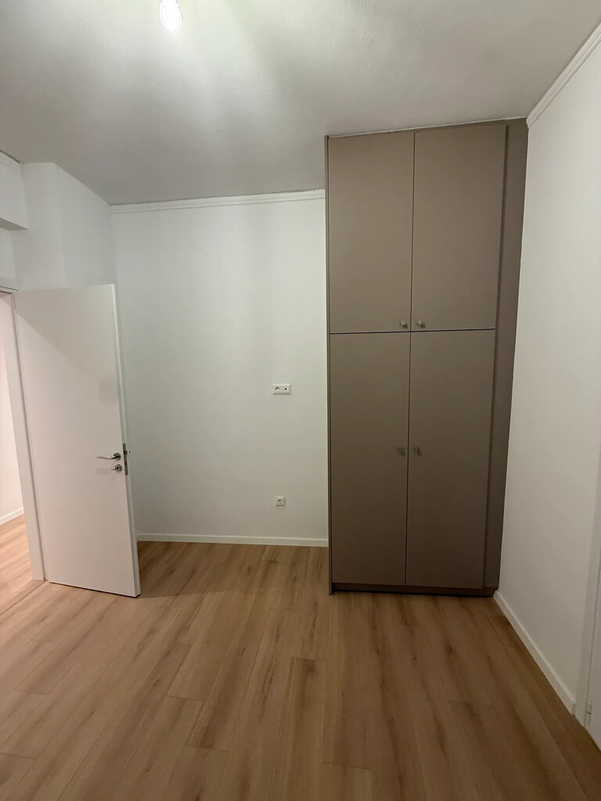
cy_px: 400
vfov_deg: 102.1
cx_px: 300
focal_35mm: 14
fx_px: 324
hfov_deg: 85.7
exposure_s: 1/50
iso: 250
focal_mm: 2.22
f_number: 2.2
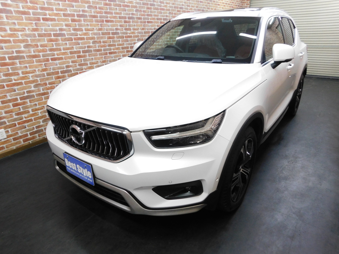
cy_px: 127
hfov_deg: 73.9
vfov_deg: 58.9
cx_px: 170
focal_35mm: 23
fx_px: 225
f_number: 3
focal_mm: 4
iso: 320
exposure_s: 1/30
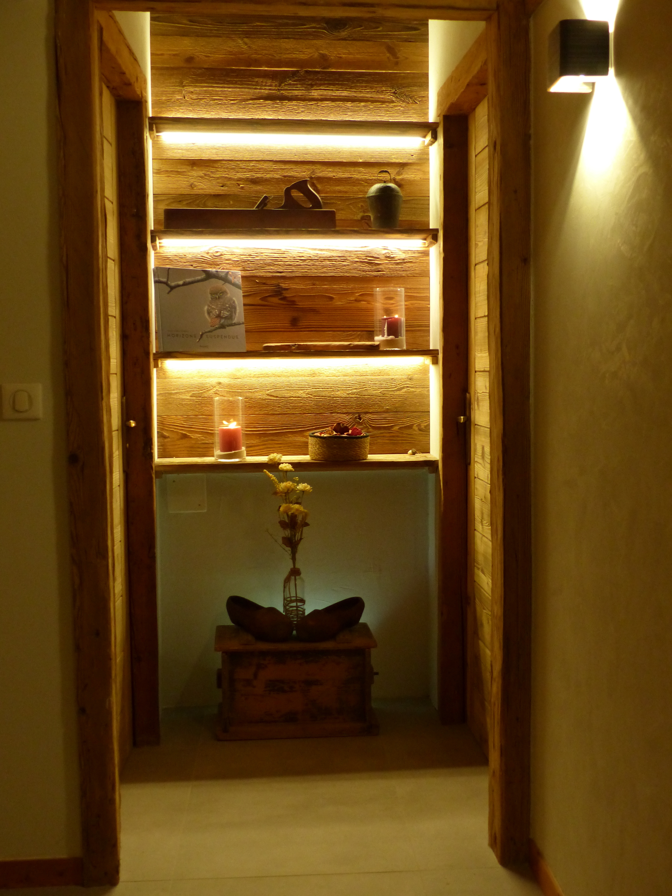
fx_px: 1061
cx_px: 336
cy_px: 448
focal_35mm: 41
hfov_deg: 35.1
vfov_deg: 45.8
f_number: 2.8
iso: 400
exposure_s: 1/40
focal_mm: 7.4
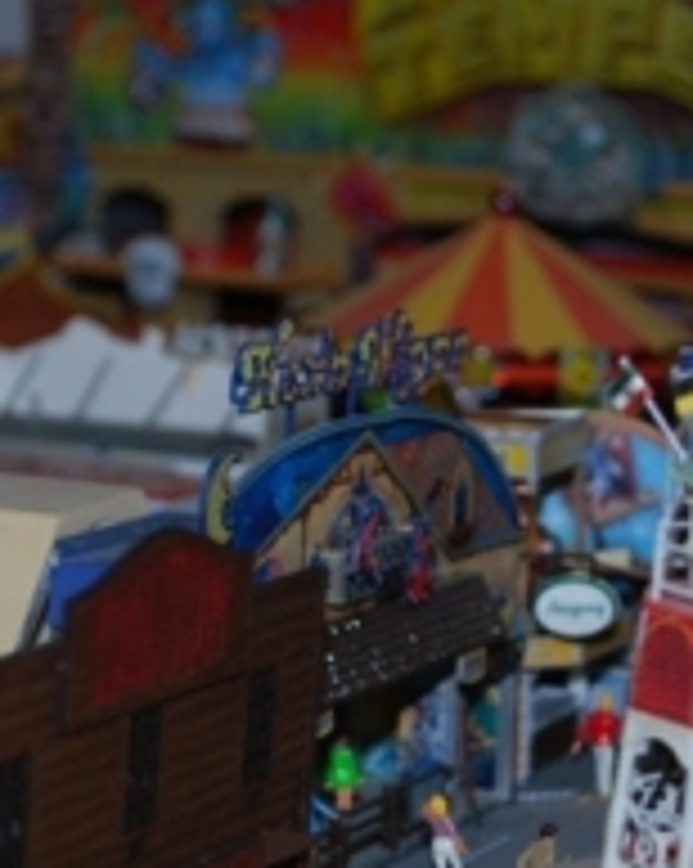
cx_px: 423
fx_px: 3364
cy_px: 621
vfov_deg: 14.7
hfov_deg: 11.8
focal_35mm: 131
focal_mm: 40
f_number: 5.3
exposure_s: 1/60
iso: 200
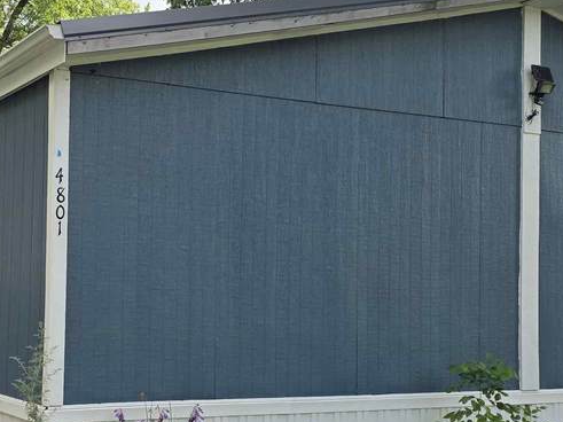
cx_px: 174
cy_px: 272
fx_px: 976
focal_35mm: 60
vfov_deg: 24.3
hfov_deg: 31.9
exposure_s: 1/2259
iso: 80
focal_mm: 6.3
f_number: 1.7
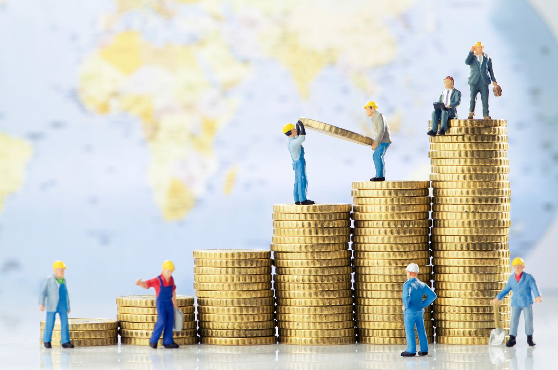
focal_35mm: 158
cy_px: 185
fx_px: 2437
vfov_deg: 8.7
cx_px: 279
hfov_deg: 13.1
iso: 100
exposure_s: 1/125
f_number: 11
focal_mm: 105
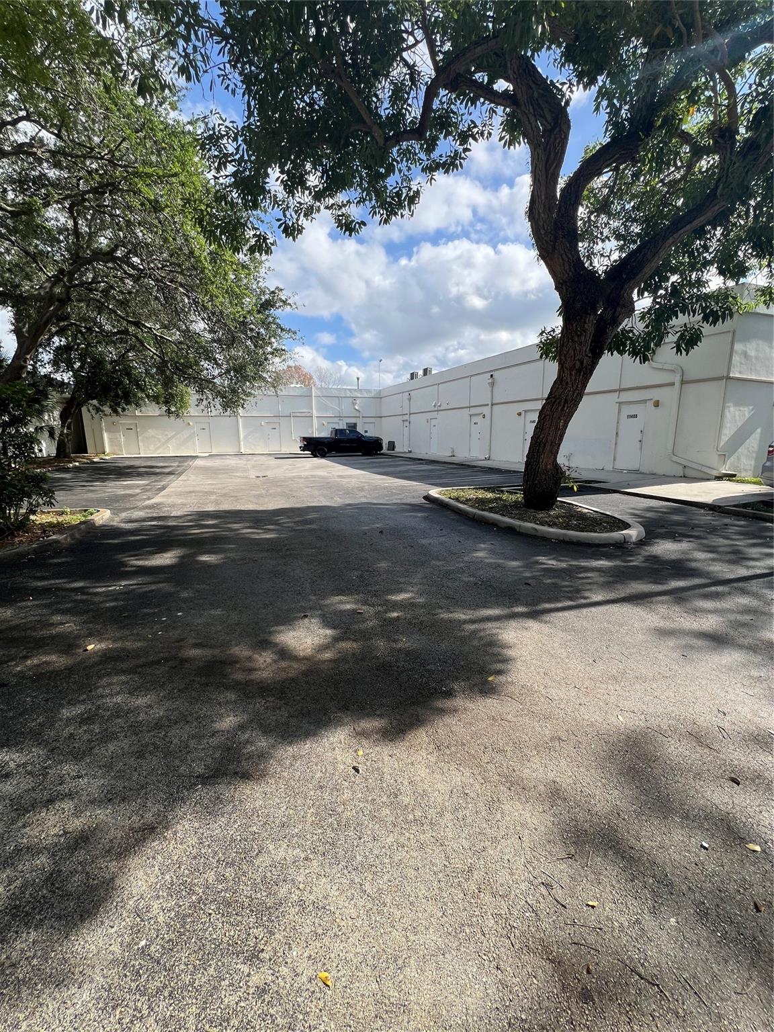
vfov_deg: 106.2
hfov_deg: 89.9
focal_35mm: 13
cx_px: 387
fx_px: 388
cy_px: 516
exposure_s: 1/1119
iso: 32
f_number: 1.8
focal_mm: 1.57
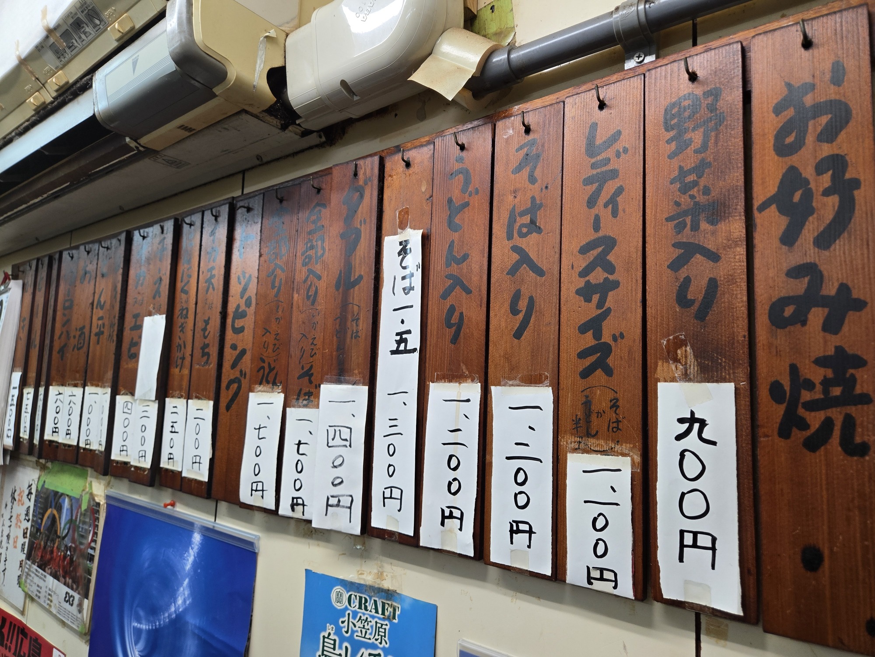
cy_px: 328
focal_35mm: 23
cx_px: 438
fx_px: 581
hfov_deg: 73.9
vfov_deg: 58.9
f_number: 1.8
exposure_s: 1/100
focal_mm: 5.4
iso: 80
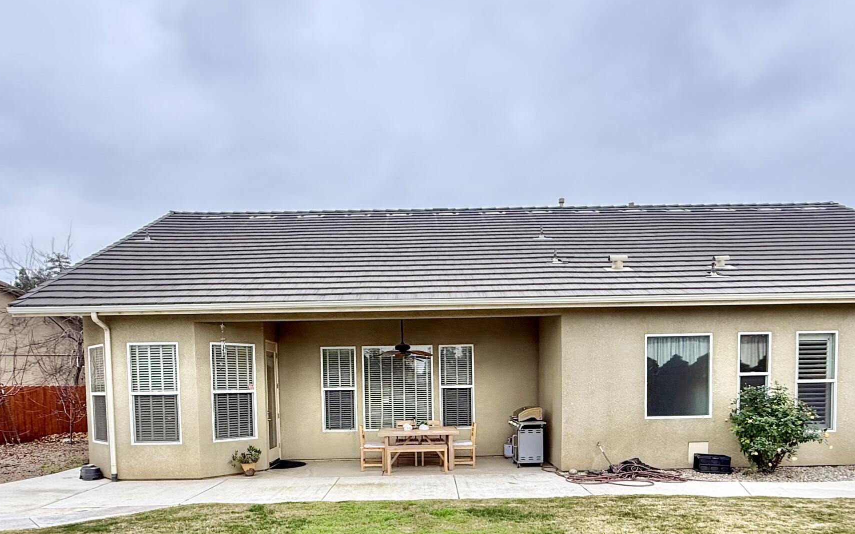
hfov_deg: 70.4
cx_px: 430
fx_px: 606
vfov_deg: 45.5
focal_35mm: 26
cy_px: 418
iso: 50
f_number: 2.2
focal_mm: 2.22
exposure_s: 1/220
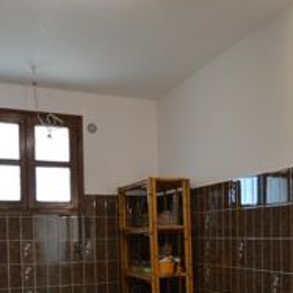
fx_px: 460
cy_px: 254
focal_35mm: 48
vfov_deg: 33.8
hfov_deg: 34.5
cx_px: 226
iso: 900
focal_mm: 10
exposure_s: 1/60
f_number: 3.5
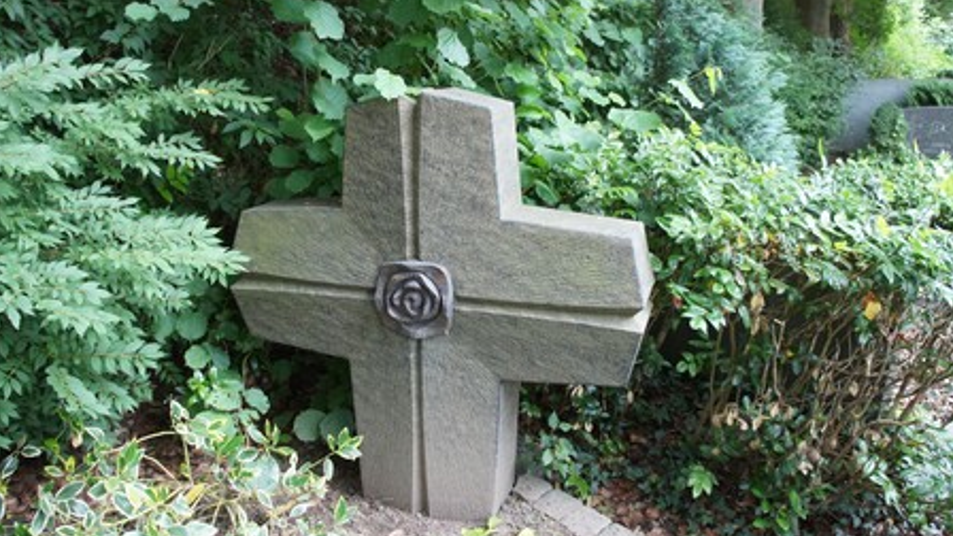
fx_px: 733
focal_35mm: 29
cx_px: 474
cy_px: 236
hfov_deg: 66.1
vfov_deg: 40.1
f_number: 3.5
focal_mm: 18
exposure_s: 1/200
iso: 1600
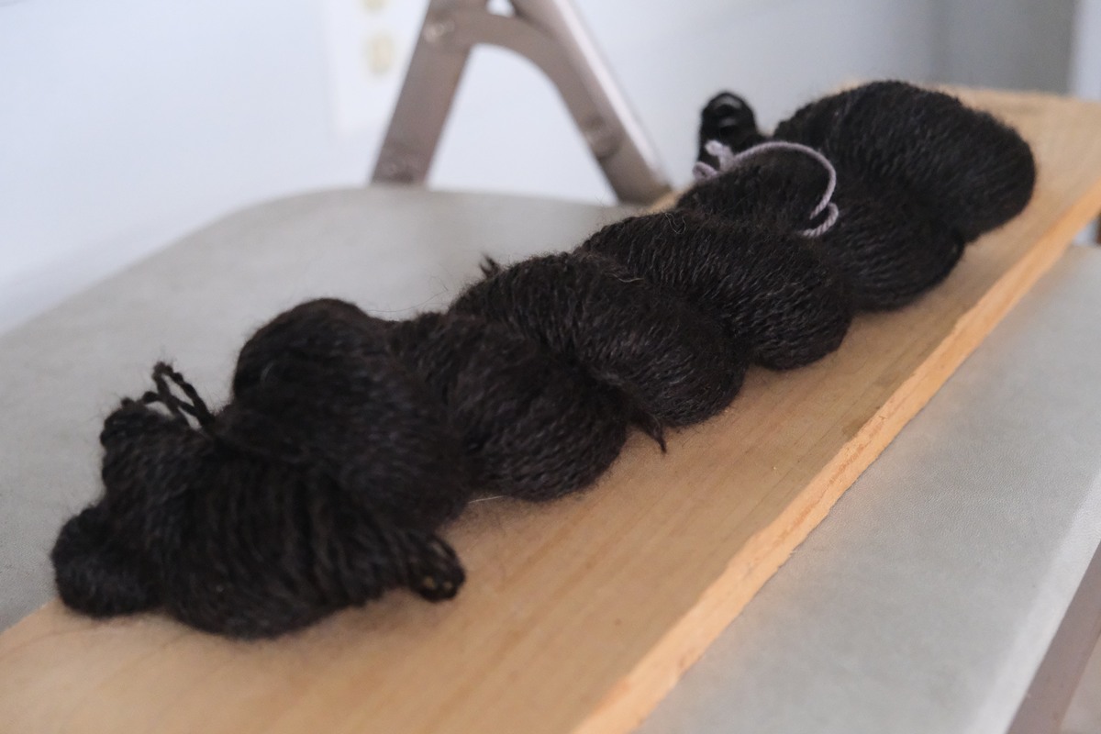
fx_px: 1804
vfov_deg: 23.0
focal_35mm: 59
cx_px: 550
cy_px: 367
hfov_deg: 33.9
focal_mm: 39
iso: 12800
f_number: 3.6
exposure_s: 1/750
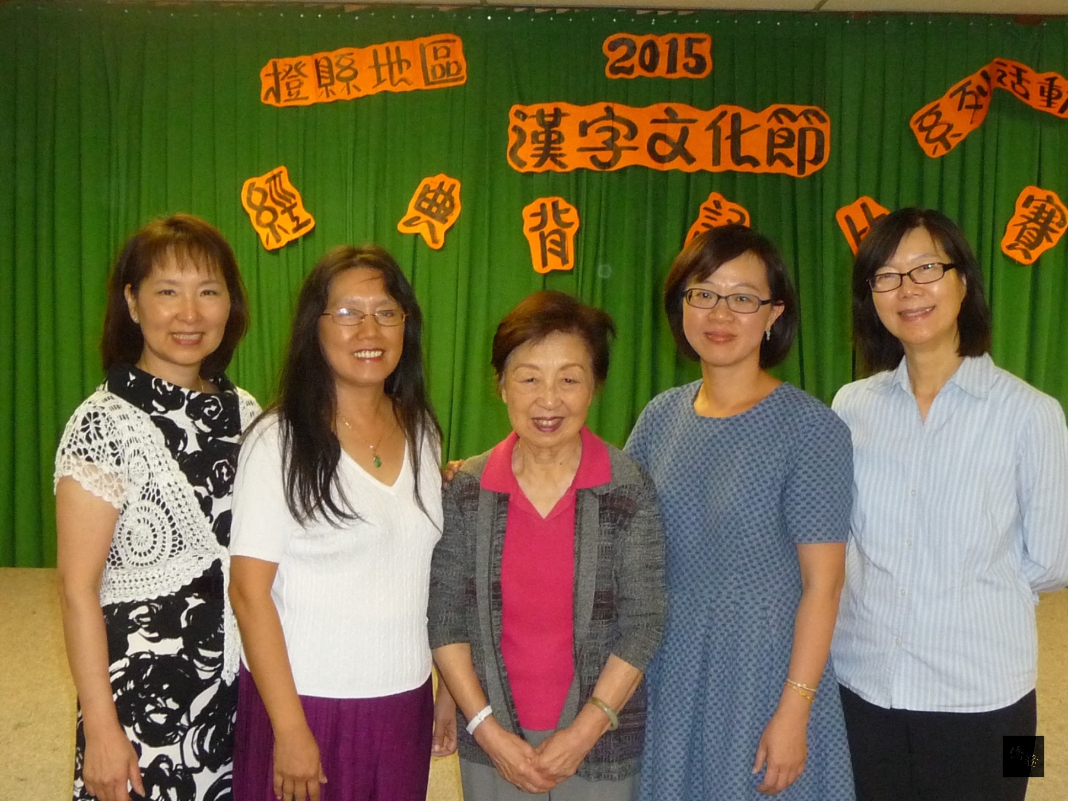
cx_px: 534
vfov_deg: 27.0
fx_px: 1666
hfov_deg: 35.5
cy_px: 400
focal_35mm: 54
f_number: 3.5
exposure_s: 1/30
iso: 400
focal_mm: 5.3
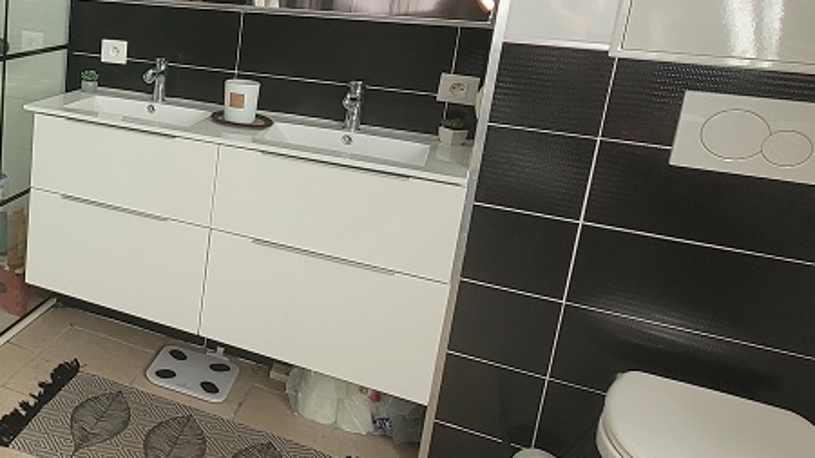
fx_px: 735
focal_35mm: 34
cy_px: 100
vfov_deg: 33.7
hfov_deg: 47.2
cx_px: -18
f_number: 2.2
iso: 50
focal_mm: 1.74
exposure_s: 1/50
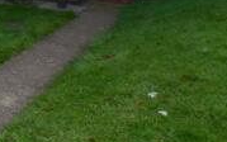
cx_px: -120
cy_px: -74
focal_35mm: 56
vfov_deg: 19.9
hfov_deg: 25.9
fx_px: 347
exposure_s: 1/400
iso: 400
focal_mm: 10
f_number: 11
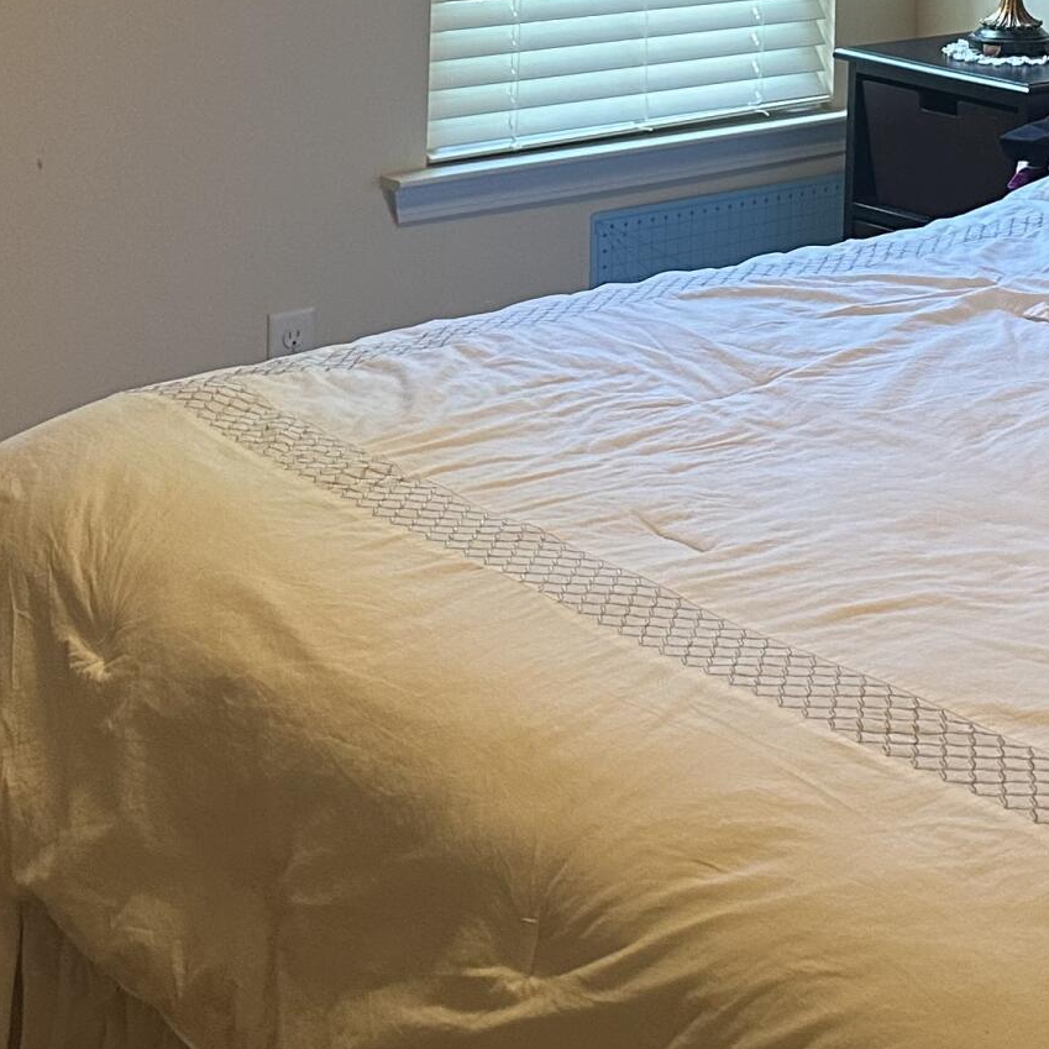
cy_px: -225
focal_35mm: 75
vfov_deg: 21.4
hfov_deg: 22.3
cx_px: 1029
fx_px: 2571
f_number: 1.78
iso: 320
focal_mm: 6.86
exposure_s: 1/60
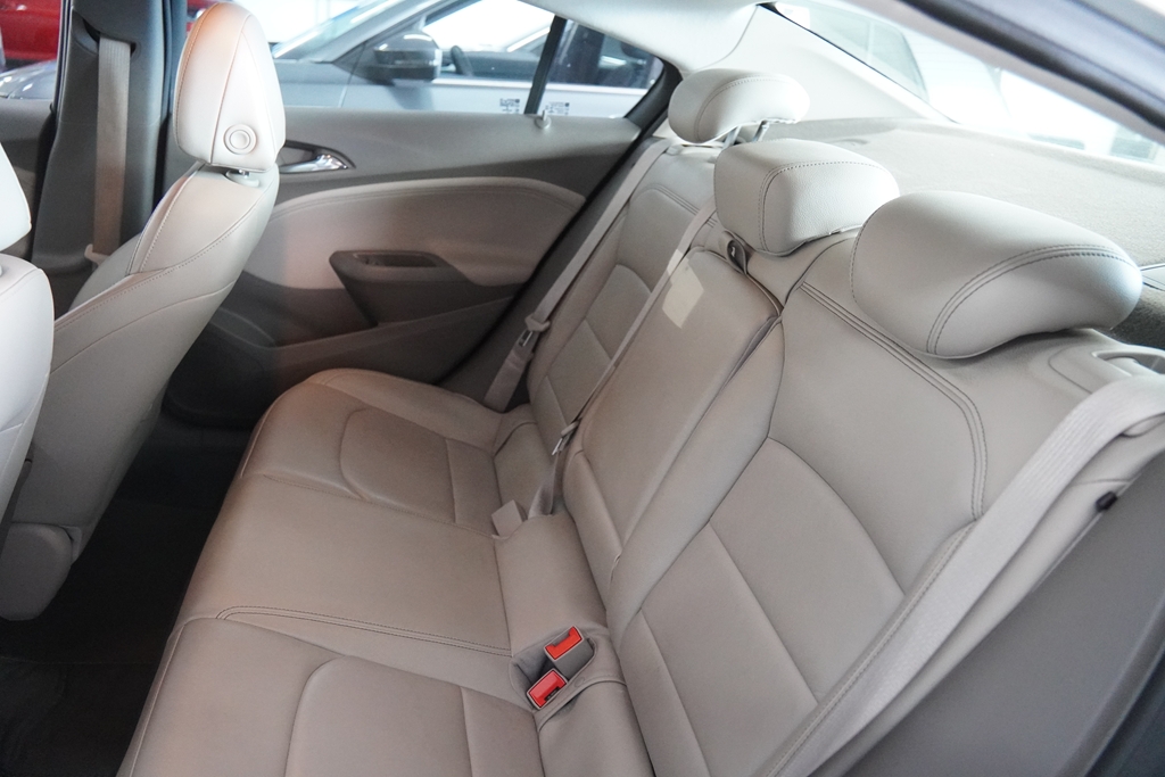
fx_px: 825
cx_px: 582
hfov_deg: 70.4
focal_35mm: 26
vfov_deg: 50.4
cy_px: 388
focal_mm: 17
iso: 5000
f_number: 2.8
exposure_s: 1/160
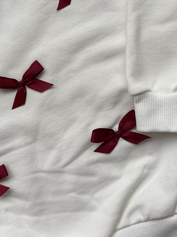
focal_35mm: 37
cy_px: 70
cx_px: 57
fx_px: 252
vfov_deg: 48.9
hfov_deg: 38.2
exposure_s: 1/70
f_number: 1.78
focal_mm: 6.76
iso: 200
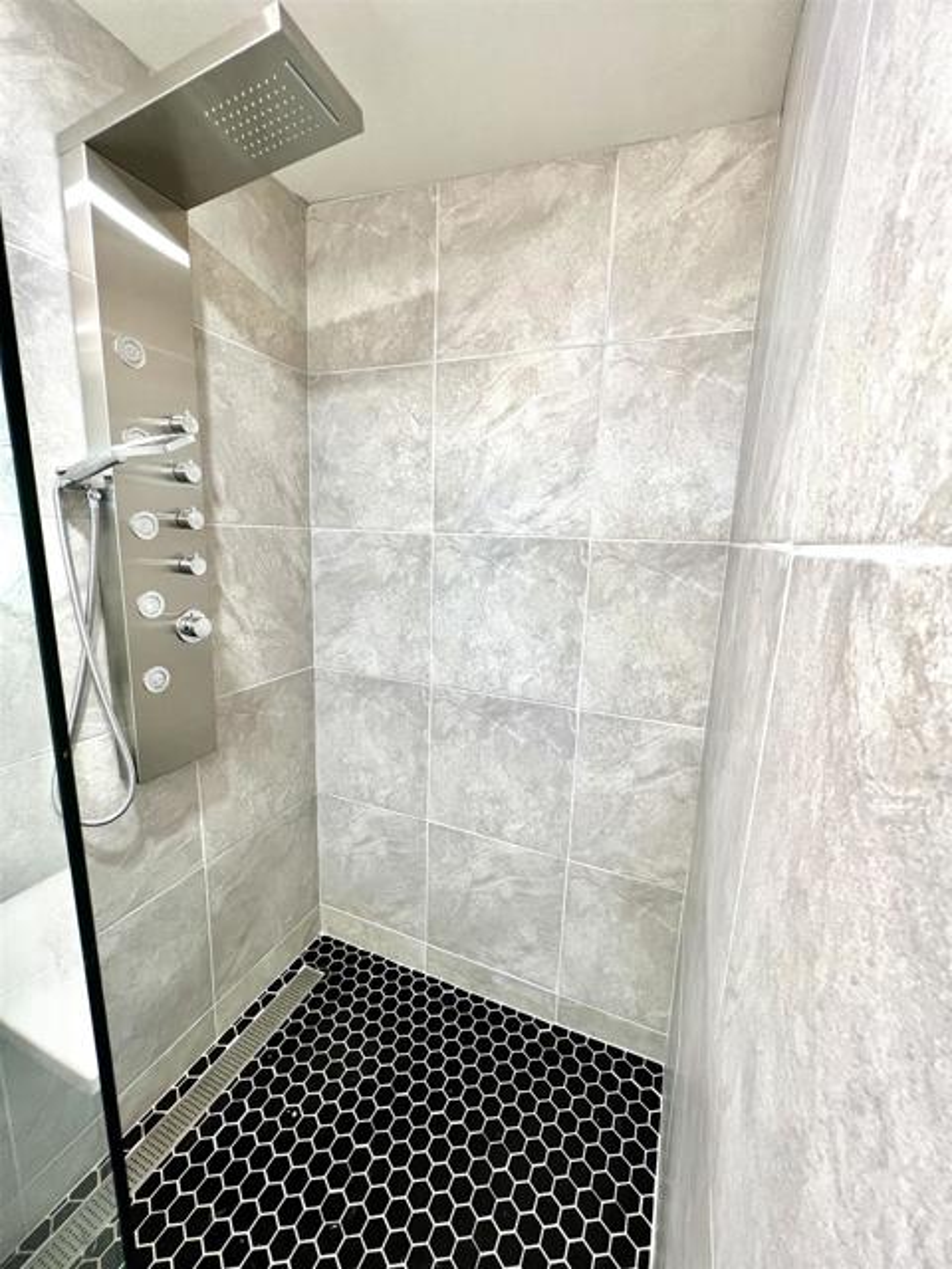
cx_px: 476
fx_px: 477
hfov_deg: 89.9
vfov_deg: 106.2
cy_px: 634
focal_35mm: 13
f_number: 1.8
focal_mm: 1.57
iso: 200
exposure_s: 1/120
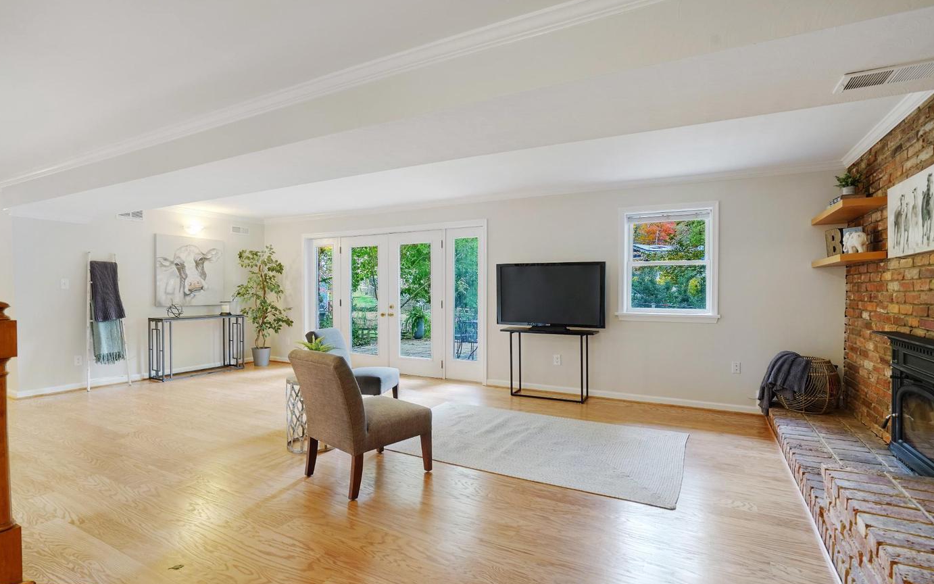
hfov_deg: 94.3
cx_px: 476
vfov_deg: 68.0
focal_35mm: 17
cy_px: 296
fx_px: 433
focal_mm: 16
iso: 1250
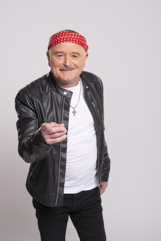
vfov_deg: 27.0
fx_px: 503
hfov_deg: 18.2
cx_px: 80
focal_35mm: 75
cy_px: 120
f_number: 5
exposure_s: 1/125
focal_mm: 50
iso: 200
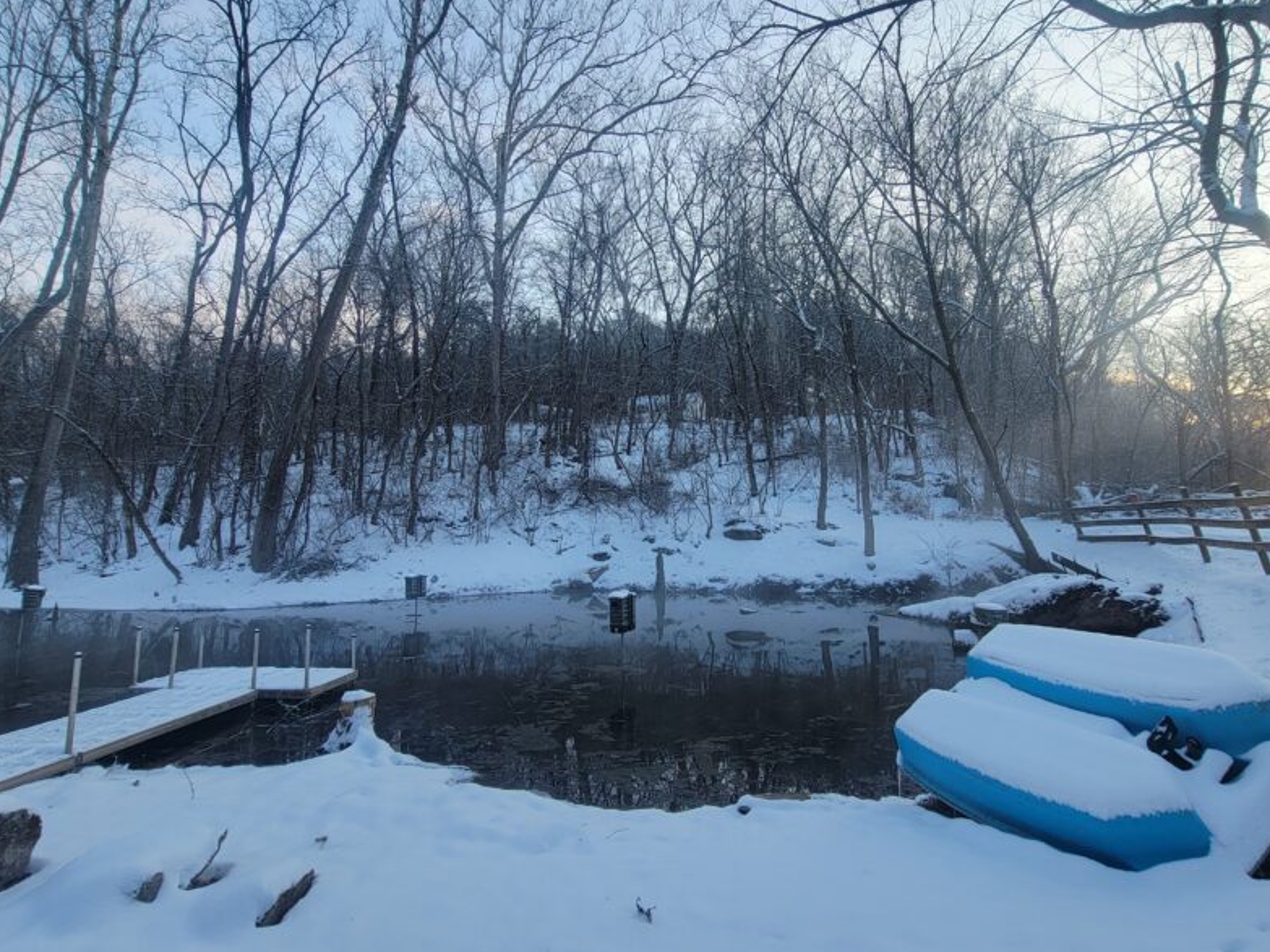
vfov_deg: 74.6
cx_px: 681
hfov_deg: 90.9
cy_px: 443
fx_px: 624
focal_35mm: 17
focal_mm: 2.2
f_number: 2.2
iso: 50
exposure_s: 1/290
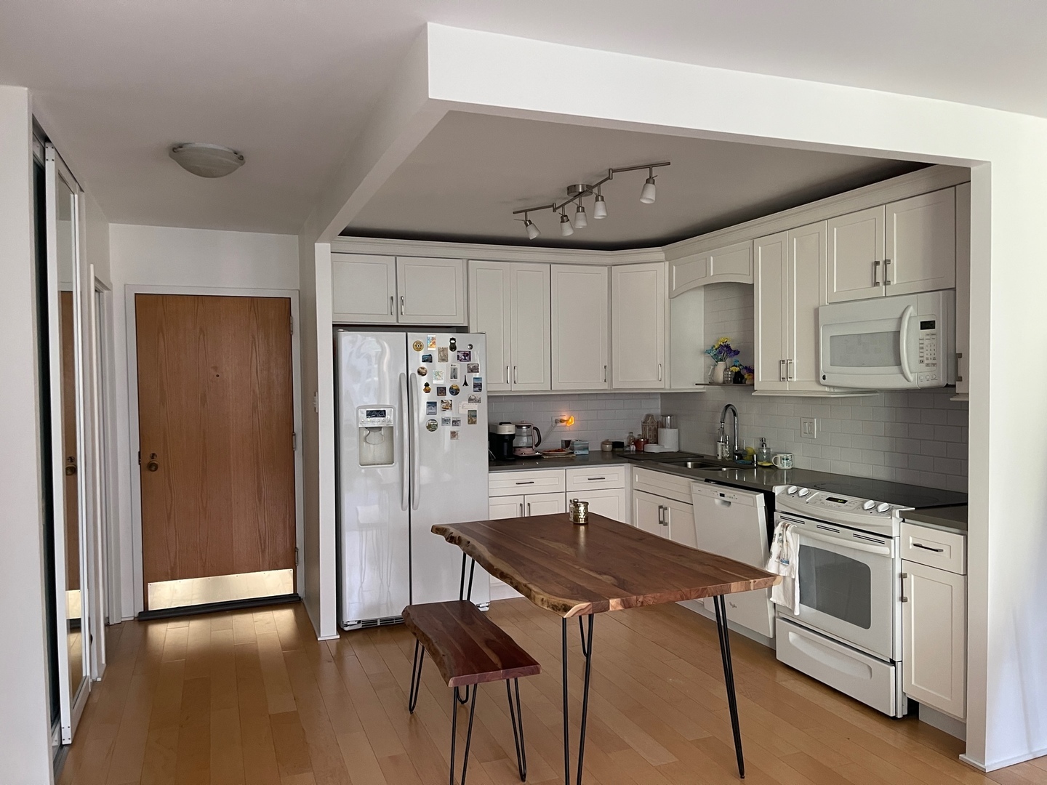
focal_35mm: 26
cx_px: 524
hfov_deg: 67.3
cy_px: 392
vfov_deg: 53.1
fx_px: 786
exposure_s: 1/60
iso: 250
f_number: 1.6
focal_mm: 5.1
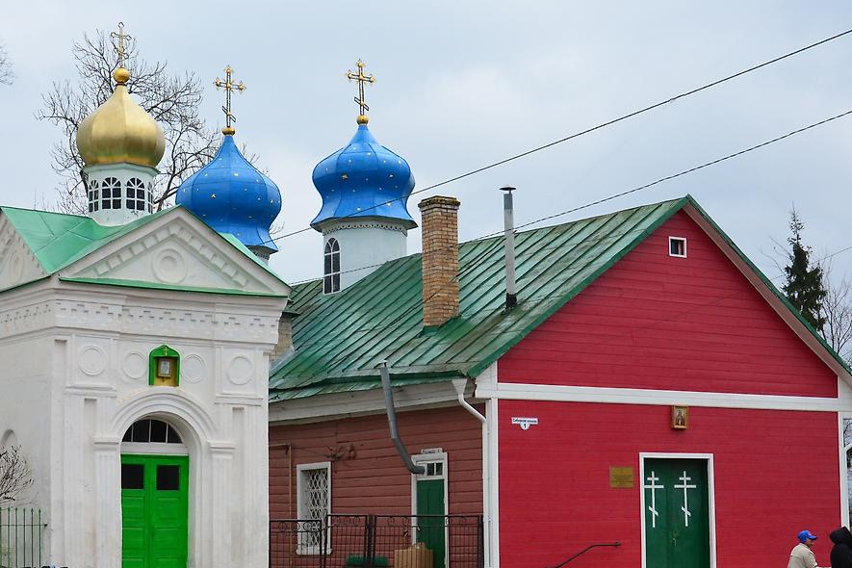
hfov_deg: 29.2
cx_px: 393
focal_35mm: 69
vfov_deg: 19.7
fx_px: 1633
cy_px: 336
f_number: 8
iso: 1600
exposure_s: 1/1600
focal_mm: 34
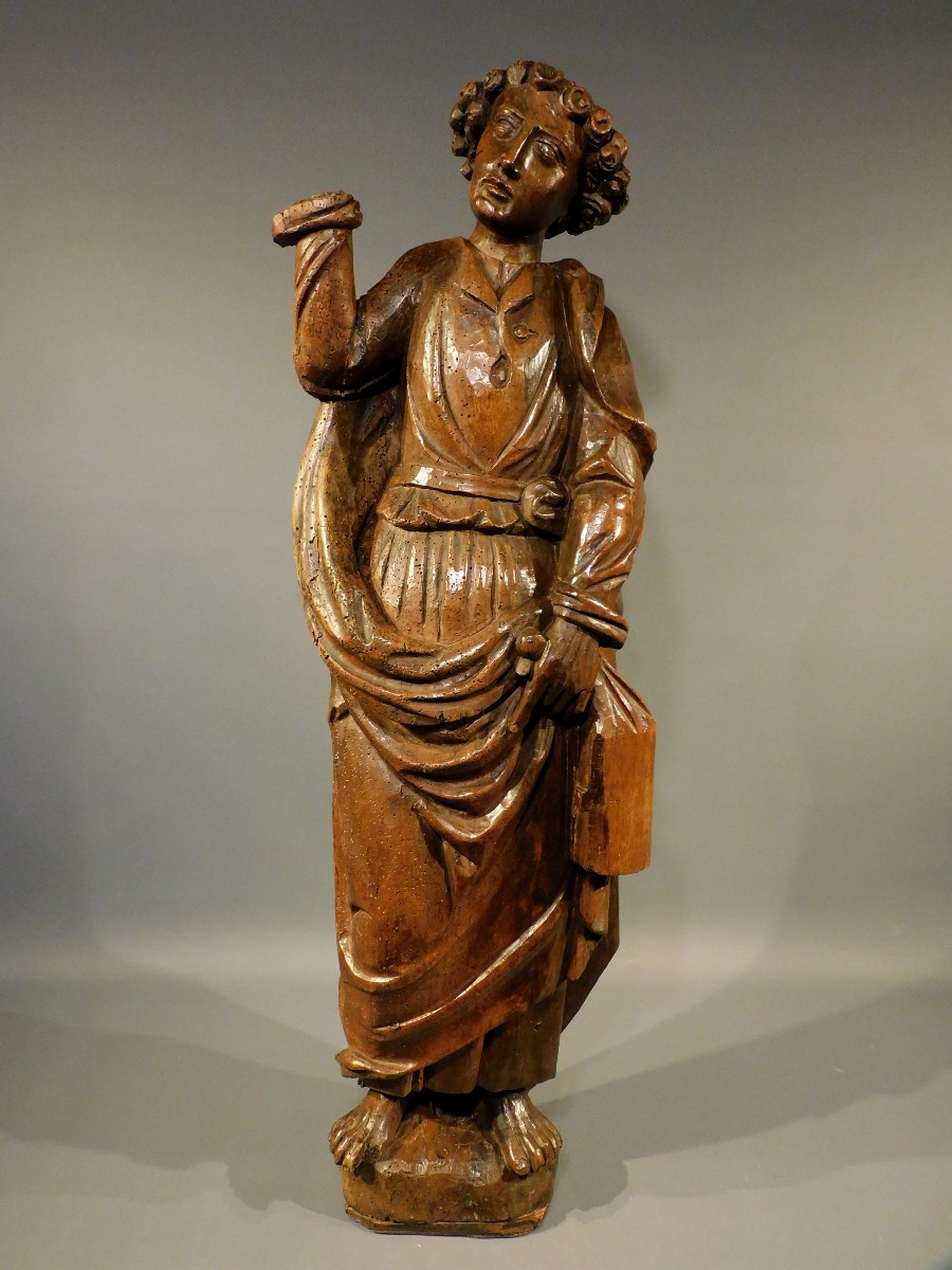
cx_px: 476
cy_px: 635
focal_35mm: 24
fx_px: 880
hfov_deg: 56.8
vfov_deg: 71.6
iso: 400
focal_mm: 4.3
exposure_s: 1/30
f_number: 3.3
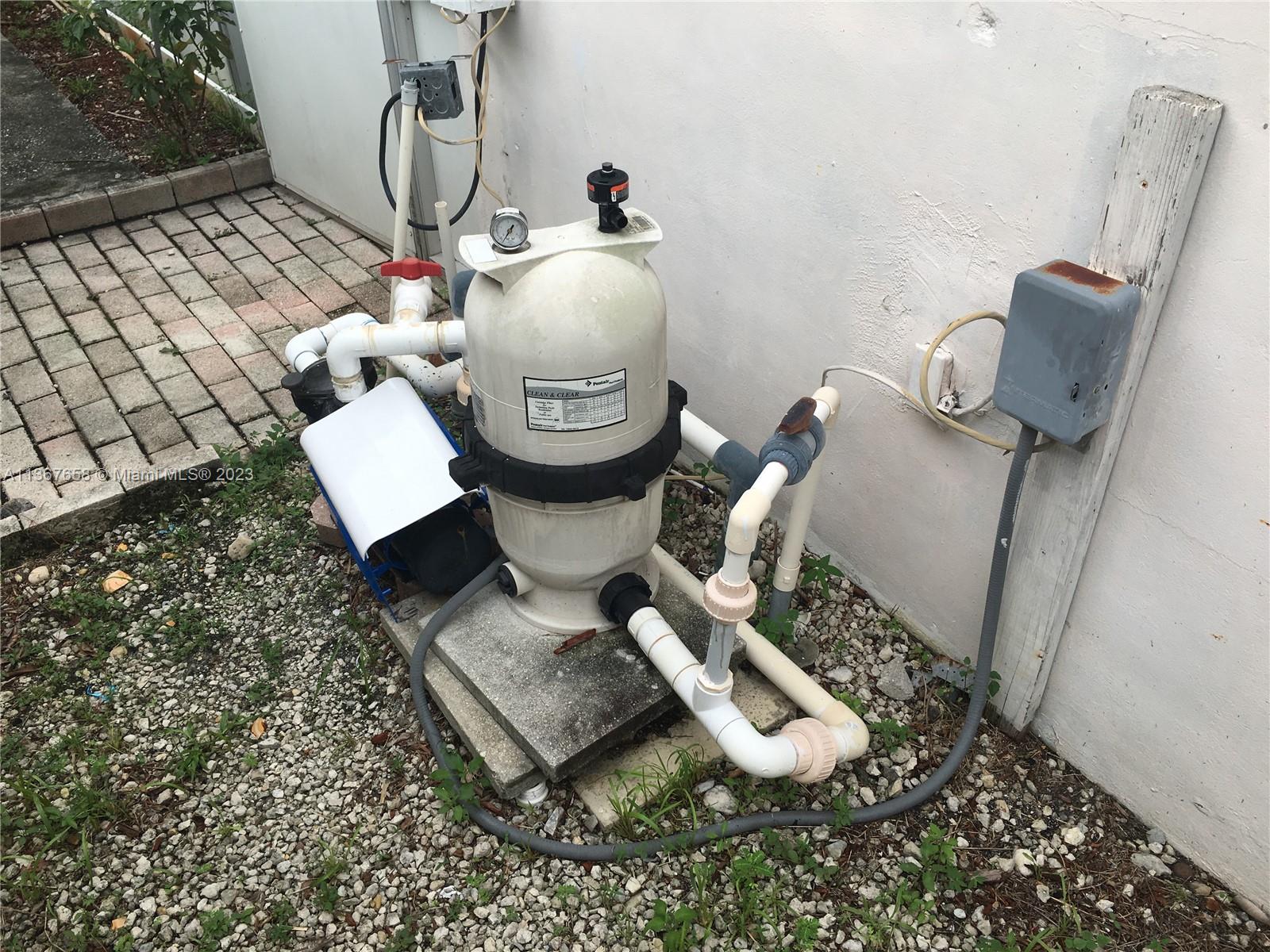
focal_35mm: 29
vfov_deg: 48.2
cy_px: 476
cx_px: 635
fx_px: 1064
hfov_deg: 61.7
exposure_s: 1/493
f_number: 2.2
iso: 25
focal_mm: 4.15
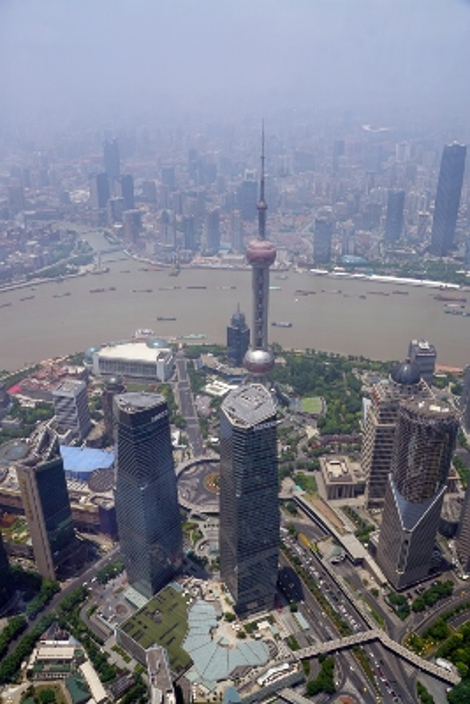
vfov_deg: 61.9
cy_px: 352
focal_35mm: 30
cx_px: 235
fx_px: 587
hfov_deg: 43.6
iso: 100
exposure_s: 1/160
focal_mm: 20
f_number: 10
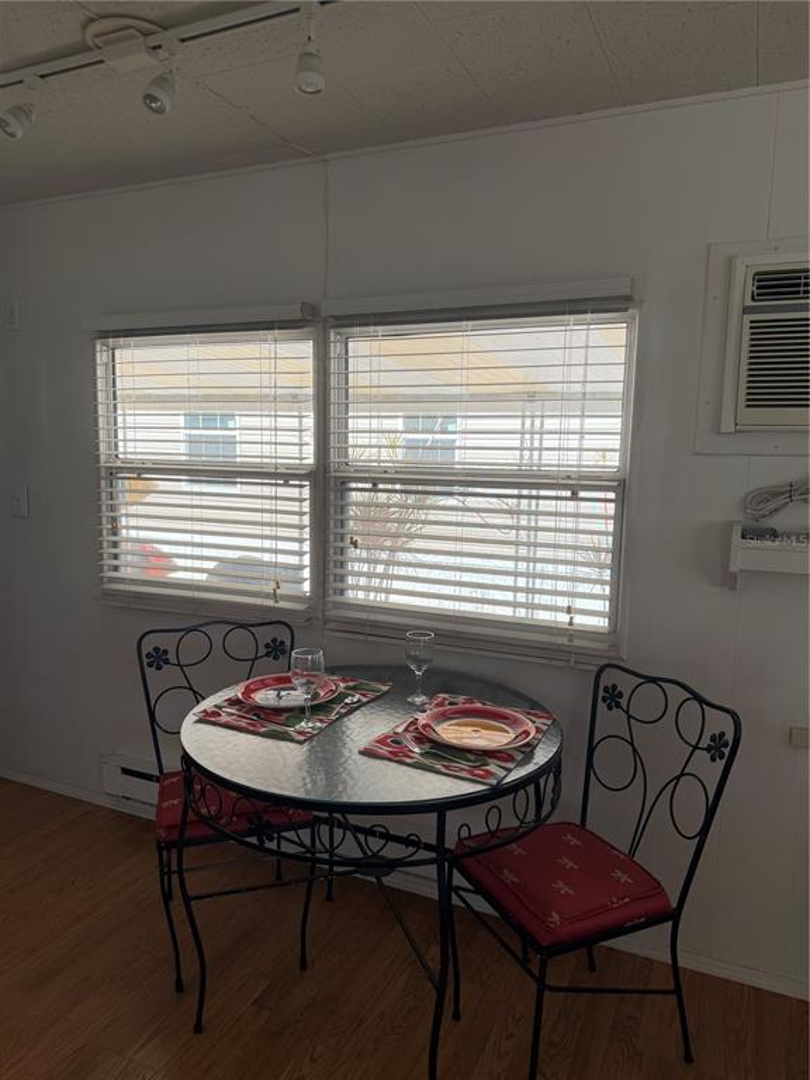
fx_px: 749
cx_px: 405
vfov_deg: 71.6
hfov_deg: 56.8
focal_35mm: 24
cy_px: 540
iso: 100
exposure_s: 1/593
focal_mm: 6.76
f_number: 1.78
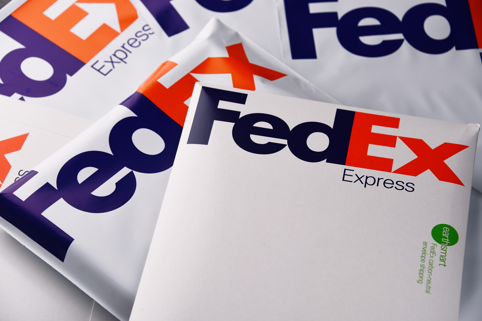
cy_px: 160
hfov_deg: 16.8
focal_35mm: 122
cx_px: 241
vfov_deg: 11.2
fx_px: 1634
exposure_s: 1/125
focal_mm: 122
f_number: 7.1
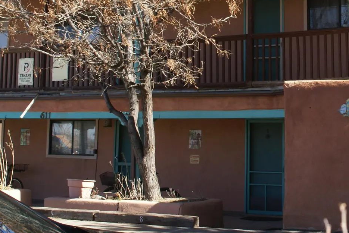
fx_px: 747
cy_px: 0
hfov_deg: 25.8
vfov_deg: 17.3
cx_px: 281
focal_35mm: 77
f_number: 9
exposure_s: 1/80
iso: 100
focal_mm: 24
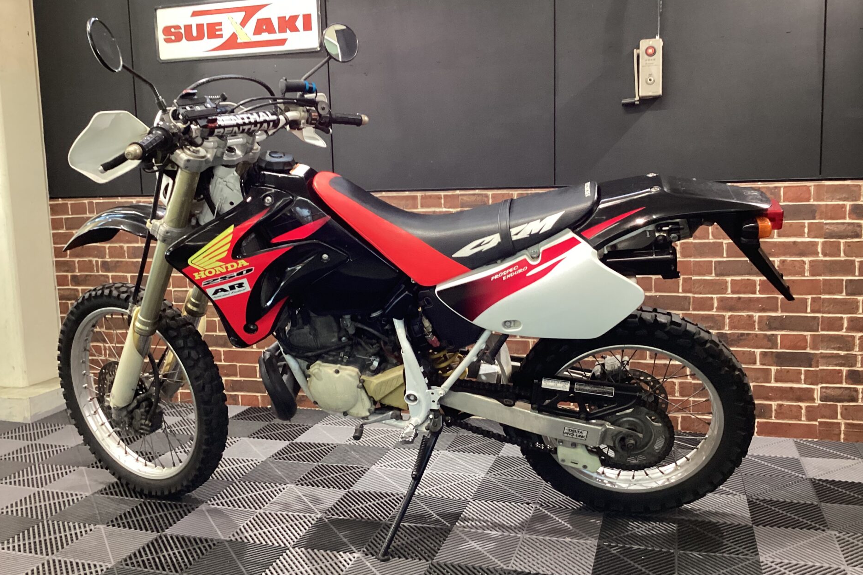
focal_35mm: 33
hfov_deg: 57.2
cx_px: 439
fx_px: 791
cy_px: 285
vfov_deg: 40.0
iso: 250
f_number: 2.4
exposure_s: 1/40
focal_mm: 3.3
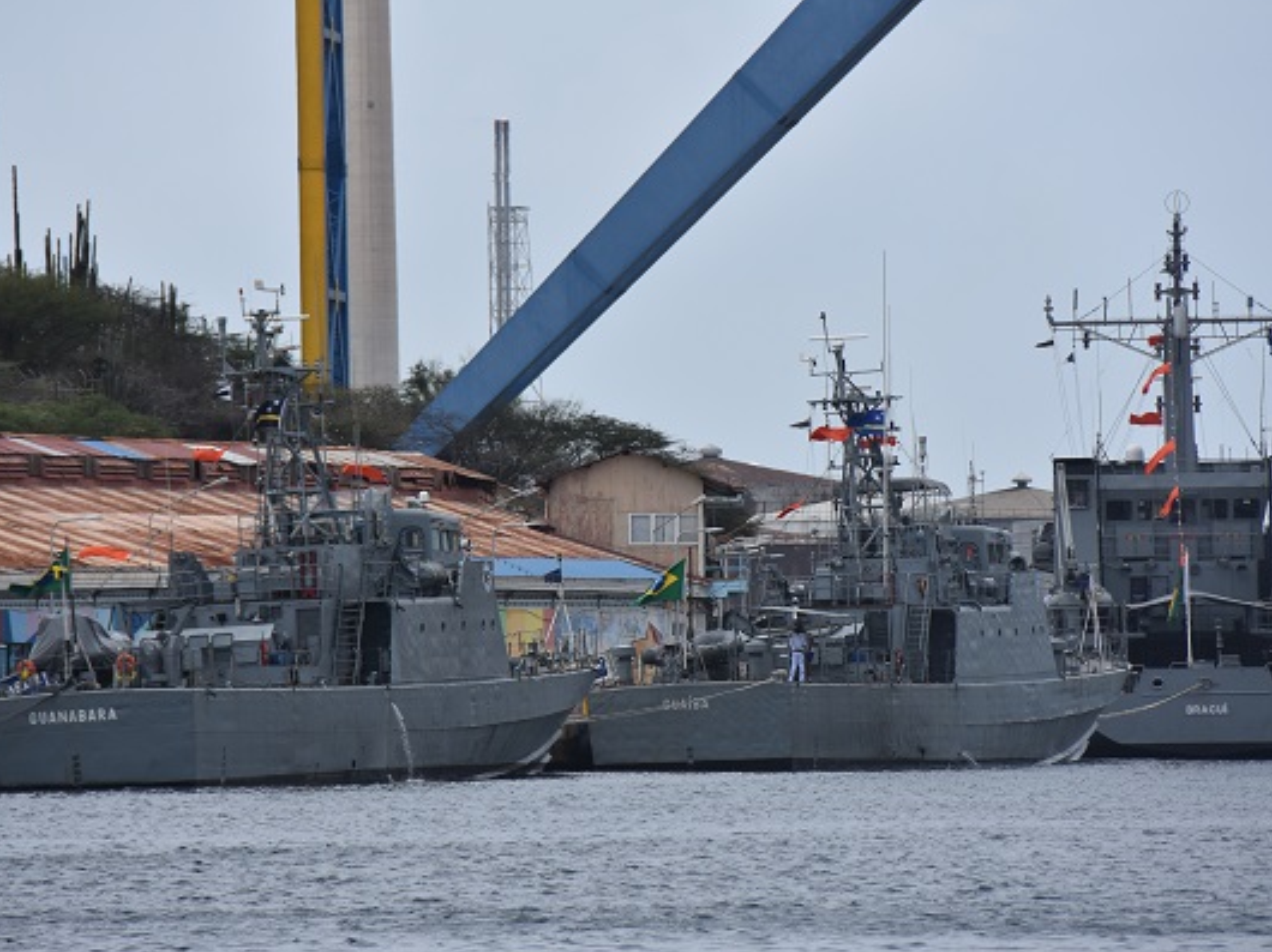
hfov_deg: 4.5
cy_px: 475
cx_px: 650
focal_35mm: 441
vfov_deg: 3.4
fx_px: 16198
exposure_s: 1/1000
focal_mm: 270
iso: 450
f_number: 8
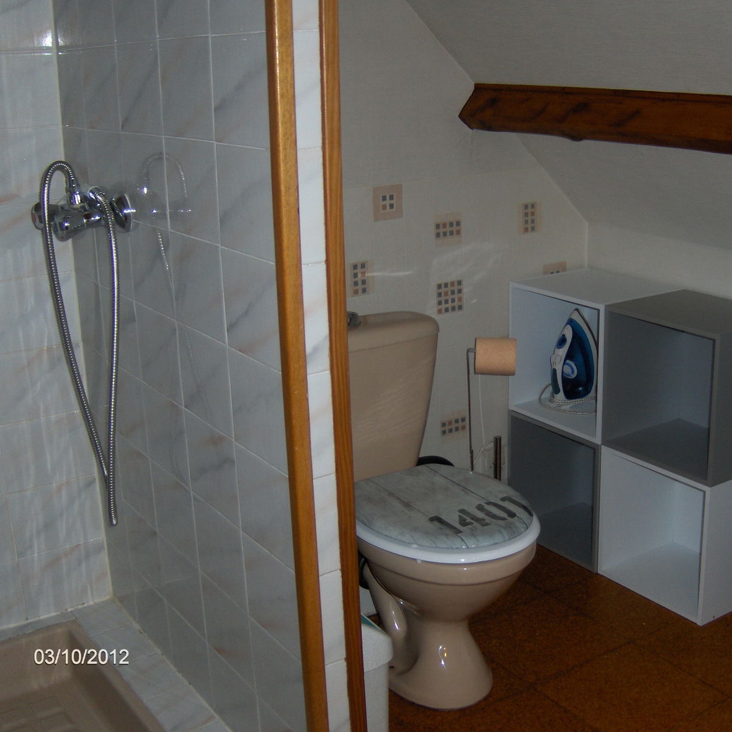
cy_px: 366
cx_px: 470
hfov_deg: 39.7
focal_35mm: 42
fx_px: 1005
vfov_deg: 40.0
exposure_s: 1/60
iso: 100
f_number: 2.8
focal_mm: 7.5
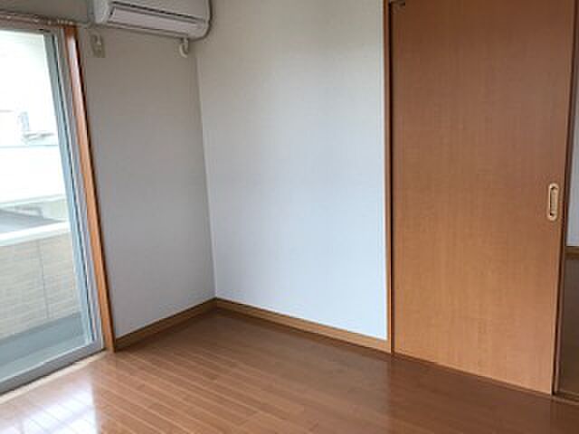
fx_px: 468
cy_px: 217
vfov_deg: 49.7
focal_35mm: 28
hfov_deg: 63.4
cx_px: 290
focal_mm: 3.99
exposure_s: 1/122
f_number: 1.8
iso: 20
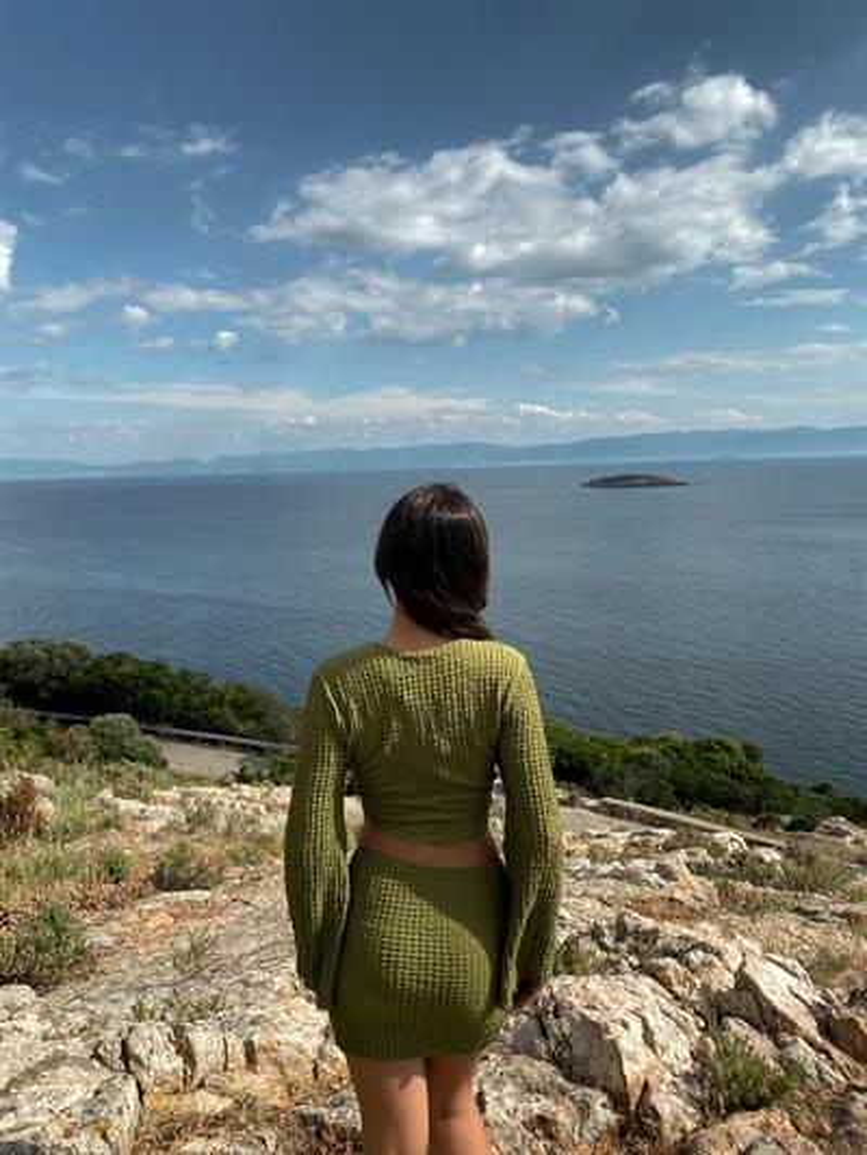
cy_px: 578
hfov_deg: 53.1
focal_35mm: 26
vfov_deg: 67.3
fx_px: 868
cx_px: 434
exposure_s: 1/3300
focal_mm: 4.25
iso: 32
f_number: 1.8
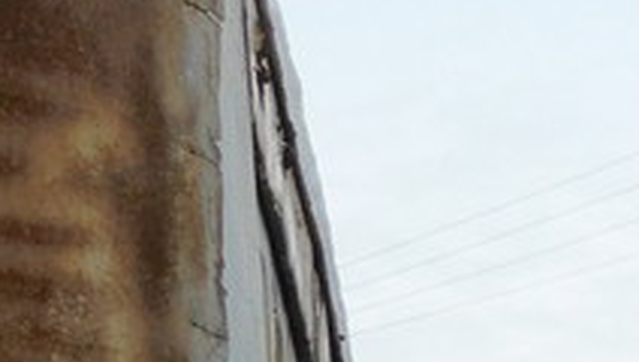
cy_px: 1041
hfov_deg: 10.2
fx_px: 3207
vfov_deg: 6.0
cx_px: 1399
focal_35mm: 189
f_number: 4
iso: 100
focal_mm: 6
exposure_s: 1/250
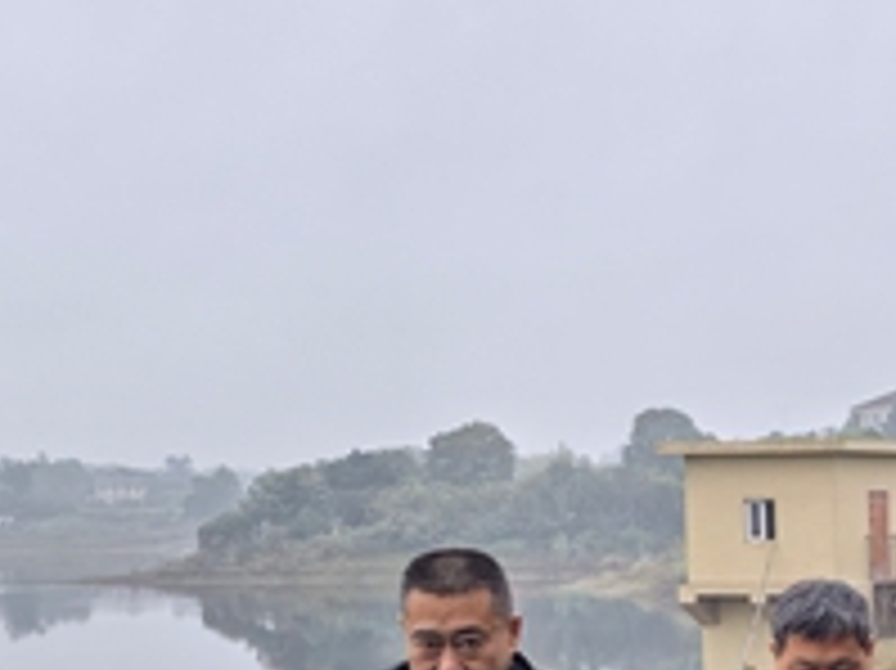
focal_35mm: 87
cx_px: 1144
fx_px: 2251
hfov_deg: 20.7
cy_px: 679
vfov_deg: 16.6
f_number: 1.9
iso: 160
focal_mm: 5.52
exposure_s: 1/701
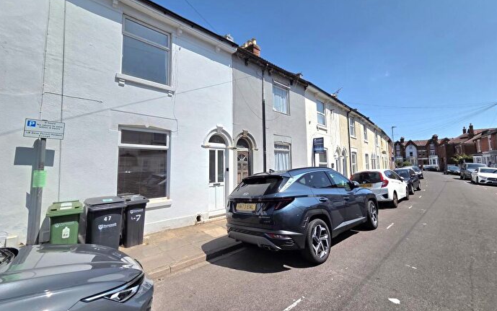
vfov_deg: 78.6
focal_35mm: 14
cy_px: 150
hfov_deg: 105.3
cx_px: 250
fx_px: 190
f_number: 2.2
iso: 50
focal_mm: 2.2
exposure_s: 1/5000
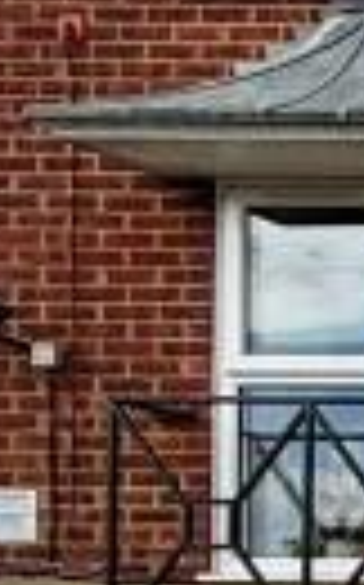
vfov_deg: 16.2
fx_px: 1861
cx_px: 2013
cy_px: 904
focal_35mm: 117
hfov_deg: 5.7
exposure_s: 1/1145
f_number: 2.2
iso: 50
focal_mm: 2.22
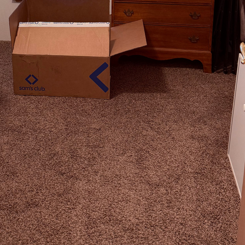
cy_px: -24
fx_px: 384
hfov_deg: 34.9
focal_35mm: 48
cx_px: 74
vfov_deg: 31.4
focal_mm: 6.76
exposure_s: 1/60
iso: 250
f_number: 1.78
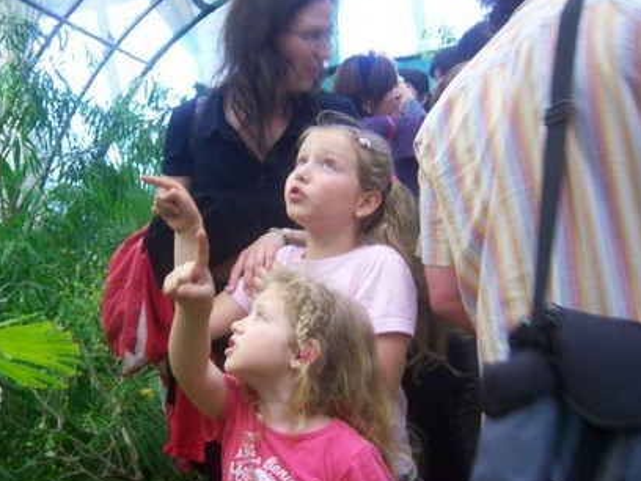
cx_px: 265
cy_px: 277
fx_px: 870
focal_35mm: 47
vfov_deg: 30.8
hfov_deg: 40.3
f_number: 2.8
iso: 160
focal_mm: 7.5
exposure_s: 1/10
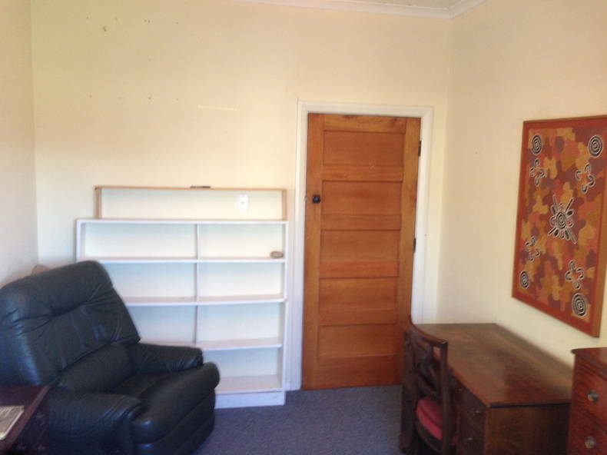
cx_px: 304
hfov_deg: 55.4
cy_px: 228
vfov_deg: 42.9
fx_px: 578
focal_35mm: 33
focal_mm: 4.12
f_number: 2.4
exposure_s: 1/20
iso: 125
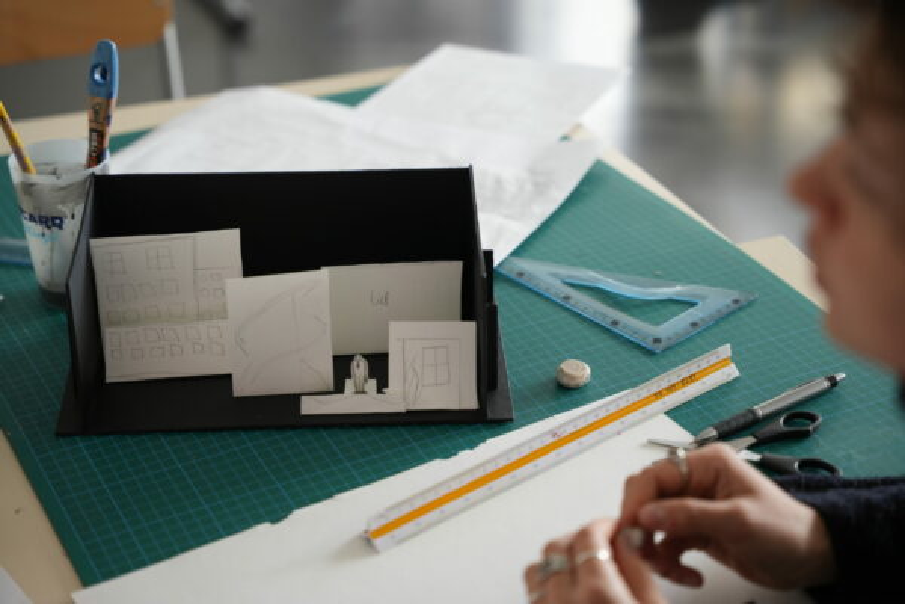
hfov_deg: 28.8
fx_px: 1760
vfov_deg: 19.5
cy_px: 302
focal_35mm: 70
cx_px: 452
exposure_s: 1/80
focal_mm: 70
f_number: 2.8
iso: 1000
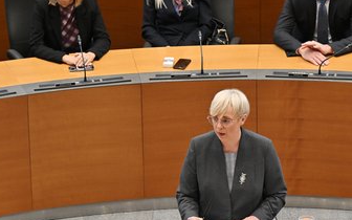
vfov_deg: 4.6
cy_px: 97
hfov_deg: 7.3
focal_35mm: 288
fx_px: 2763
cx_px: 247
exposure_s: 1/160
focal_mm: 190
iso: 3200
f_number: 7.1
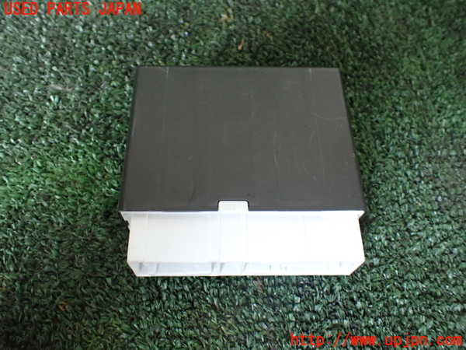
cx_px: 233
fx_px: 404
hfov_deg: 60.0
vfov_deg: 46.8
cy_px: 175
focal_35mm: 30
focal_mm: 5.4
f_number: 2.3
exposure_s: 1/30
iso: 800
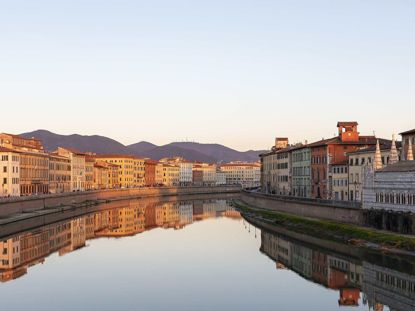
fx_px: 563
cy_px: 181
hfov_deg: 40.4
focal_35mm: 47
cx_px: 203
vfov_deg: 30.8
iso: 400
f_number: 8
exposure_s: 1/80
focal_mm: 35
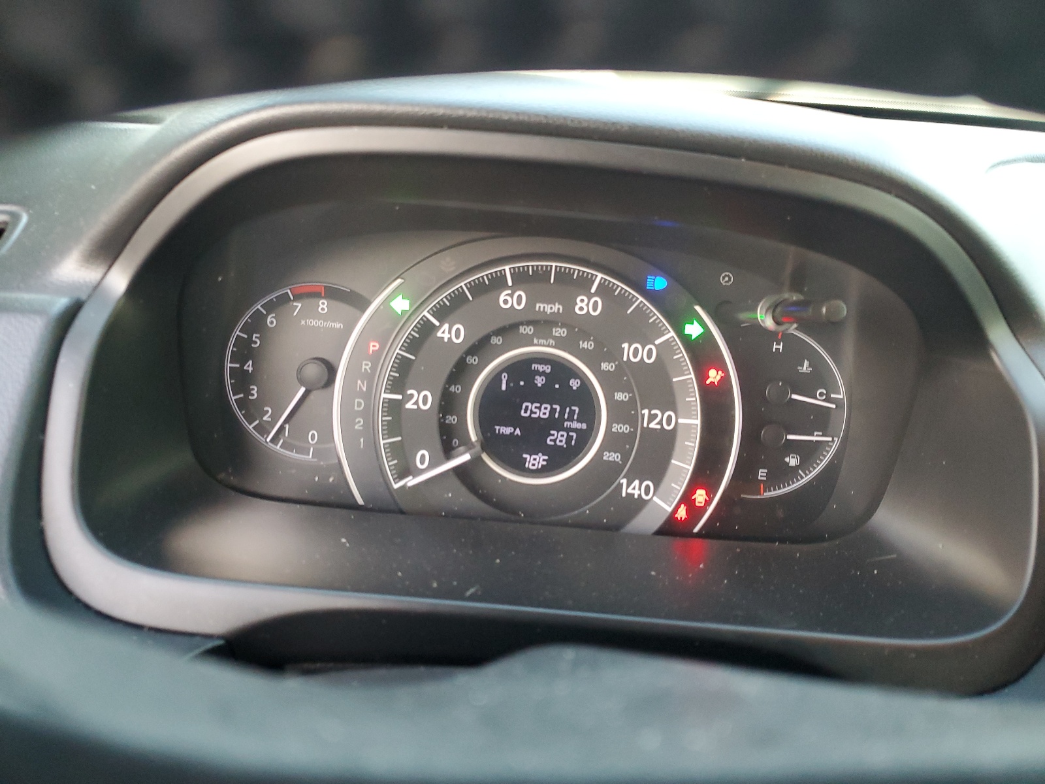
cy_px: 392
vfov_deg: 53.1
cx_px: 522
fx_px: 785
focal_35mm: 26
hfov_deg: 67.3
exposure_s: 1/60.2
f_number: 1.5
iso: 229
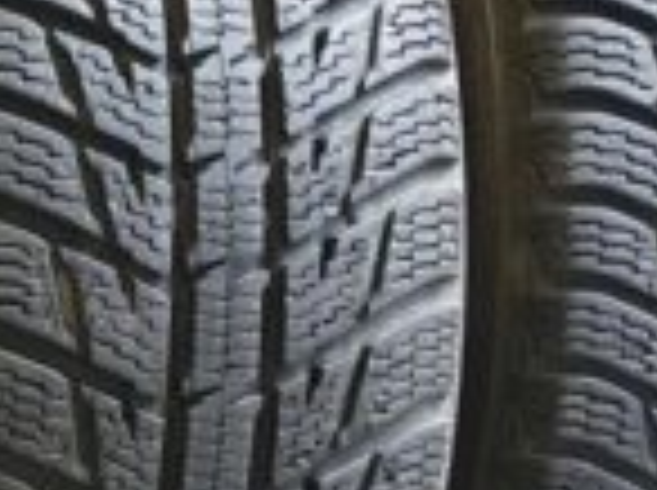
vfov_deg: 13.5
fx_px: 2027
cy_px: 557
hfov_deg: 16.8
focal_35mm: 107
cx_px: -315
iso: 500
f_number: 1.5
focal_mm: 4.32
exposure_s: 1/14
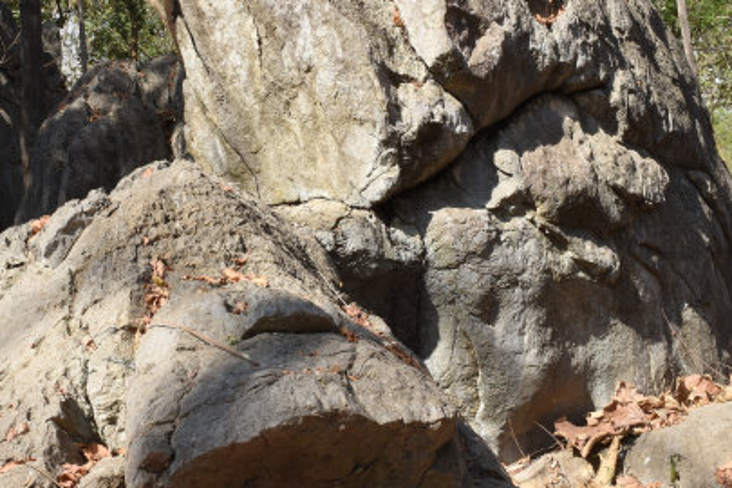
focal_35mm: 68
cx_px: 275
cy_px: 121
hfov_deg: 29.5
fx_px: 1383
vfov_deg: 19.9
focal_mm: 30
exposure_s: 1/25
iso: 160
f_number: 29
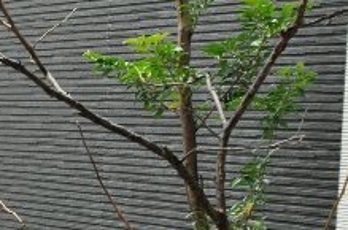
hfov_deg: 12.6
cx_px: -199
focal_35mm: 154
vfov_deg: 8.8
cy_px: 285
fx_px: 1485
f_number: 5
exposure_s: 1/320
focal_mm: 28
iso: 800
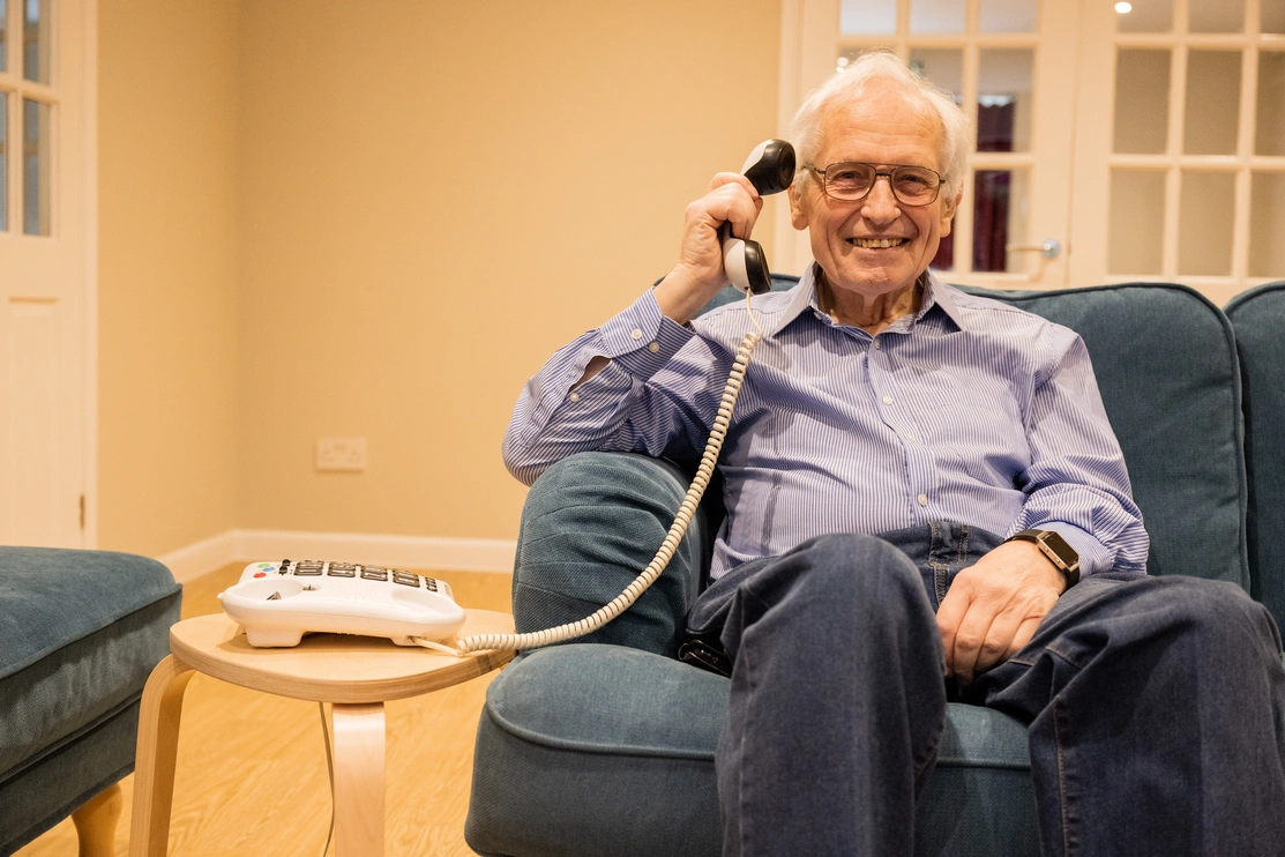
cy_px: 428
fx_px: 1535
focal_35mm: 43
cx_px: 642
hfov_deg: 45.4
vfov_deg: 31.2
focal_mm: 43
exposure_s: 1/100
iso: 2000
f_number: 4
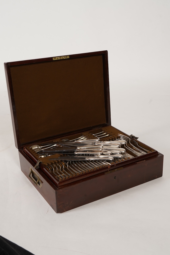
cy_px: 128
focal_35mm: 45
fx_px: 319
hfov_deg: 29.9
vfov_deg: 43.6
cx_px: 85
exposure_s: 1/125
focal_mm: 30
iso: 400
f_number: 22
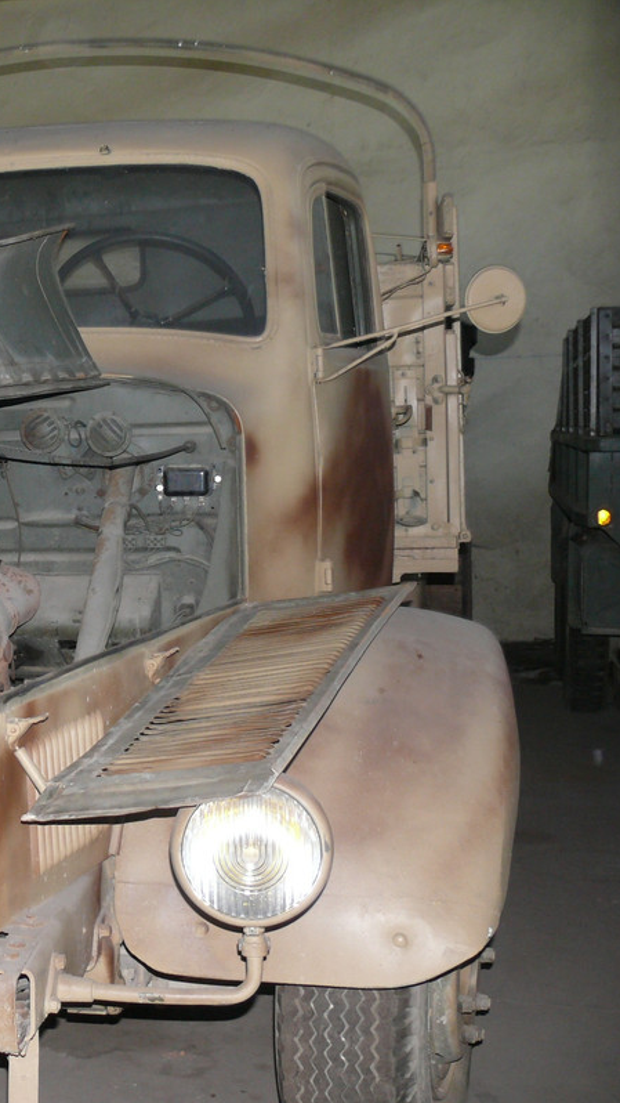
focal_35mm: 51
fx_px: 1490
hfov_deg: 22.0
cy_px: 552
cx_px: -99
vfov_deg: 40.6
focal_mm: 7.4
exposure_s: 1/30
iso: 160
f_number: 2.8
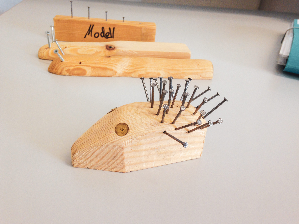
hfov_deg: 53.9
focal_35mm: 34
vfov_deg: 41.8
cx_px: 146
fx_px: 294
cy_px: 115
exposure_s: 1/40
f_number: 2.4
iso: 50
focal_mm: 4.12
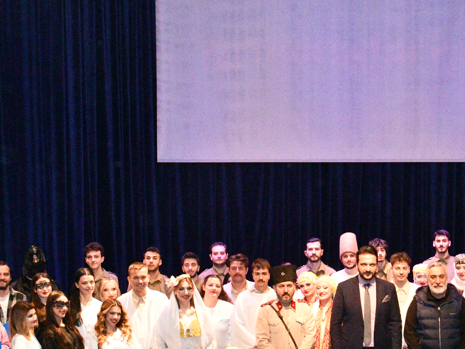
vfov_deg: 21.2
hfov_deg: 27.8
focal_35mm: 69
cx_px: 342
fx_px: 927
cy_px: 227
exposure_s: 1/160
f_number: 10
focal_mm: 24
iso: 16000
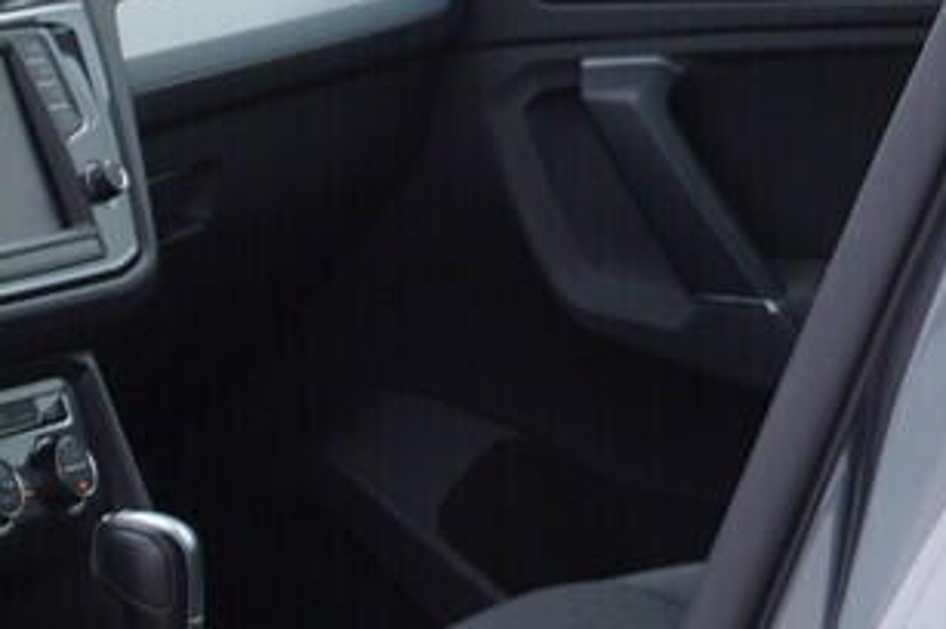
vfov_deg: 7.9
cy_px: 1048
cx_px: -1085
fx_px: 4436
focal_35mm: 169
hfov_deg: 10.9
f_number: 3.2
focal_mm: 24
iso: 125
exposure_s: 1/50
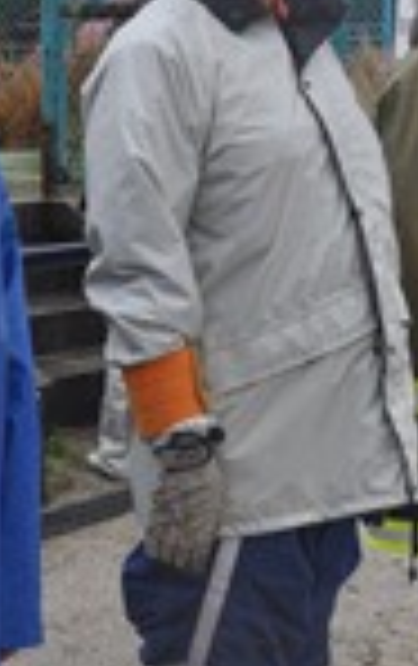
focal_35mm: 120
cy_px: 230
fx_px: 2179
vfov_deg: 17.3
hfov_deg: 10.9
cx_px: 121
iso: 200
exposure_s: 1/160
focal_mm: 26
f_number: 6.3
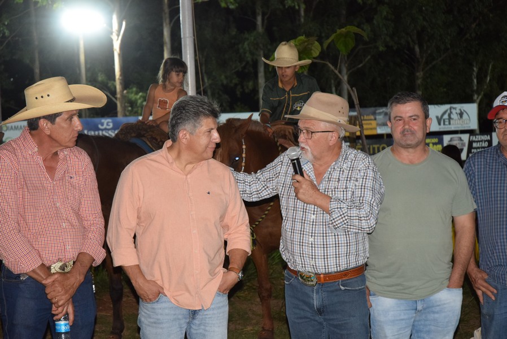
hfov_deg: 24.2
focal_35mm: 84
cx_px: 254
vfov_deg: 16.3
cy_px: 170
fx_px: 1184
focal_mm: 56
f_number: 4.5
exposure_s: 1/60
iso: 1800
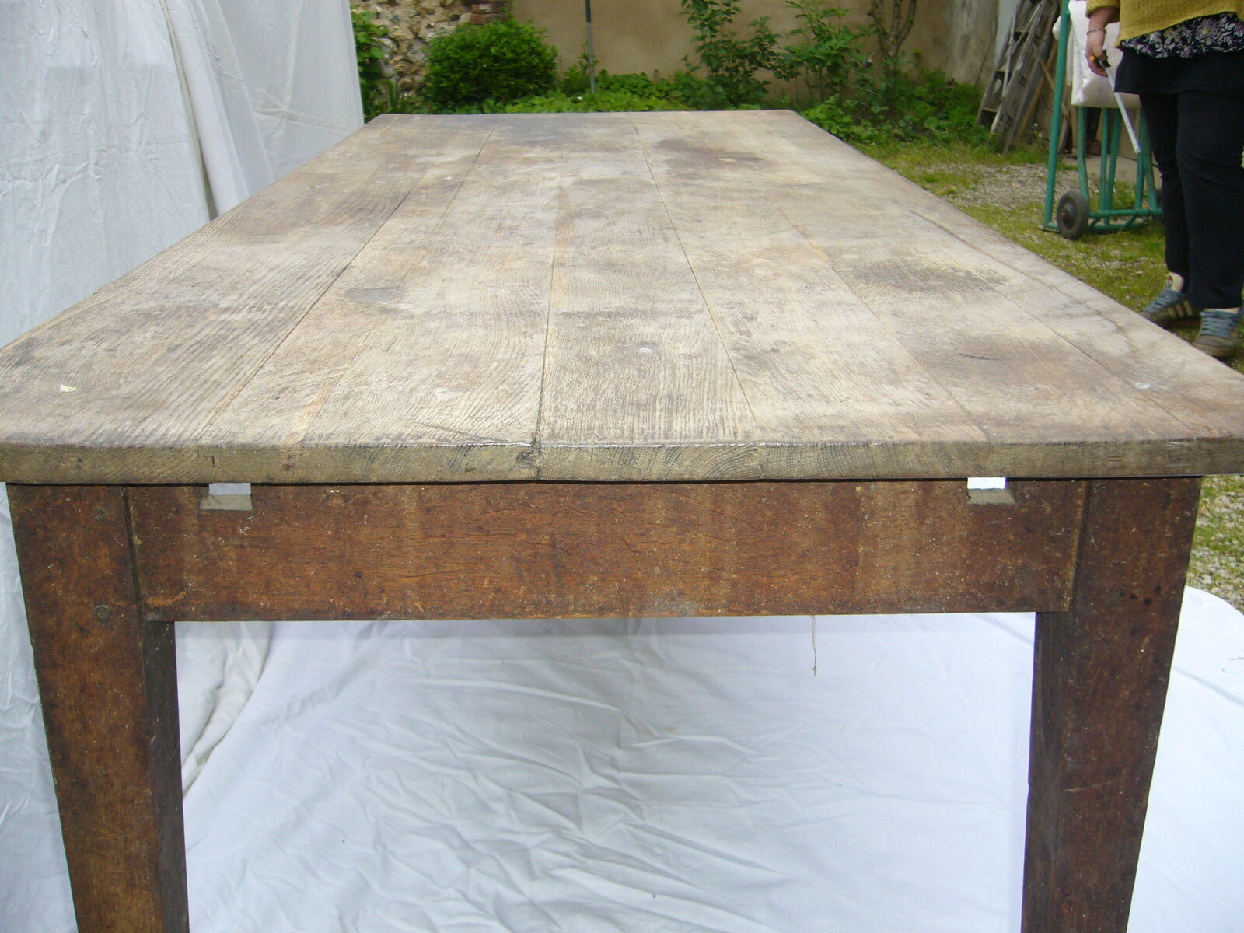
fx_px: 1258
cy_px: 466
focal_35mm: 35
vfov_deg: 40.7
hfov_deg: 52.6
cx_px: 622
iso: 80
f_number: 2.8
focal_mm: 5.8
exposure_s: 1/125
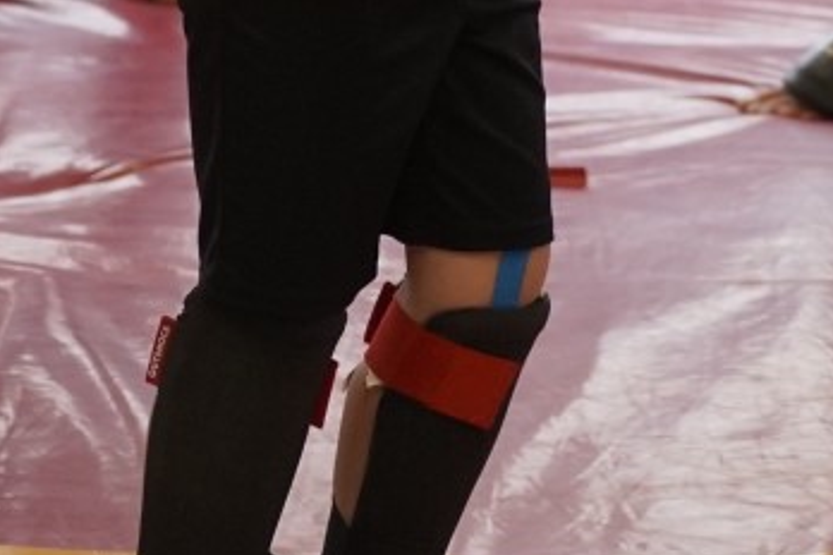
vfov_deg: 4.6
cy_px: -569
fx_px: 6779
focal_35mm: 293
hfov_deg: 7.0
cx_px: 756
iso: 1000
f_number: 4
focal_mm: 68
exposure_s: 1/160
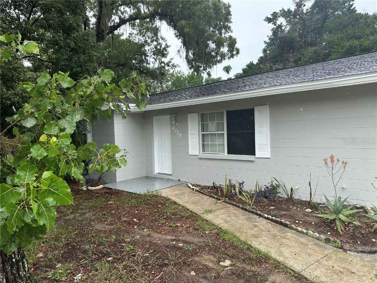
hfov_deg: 71.6
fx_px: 261
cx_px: 188
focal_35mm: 24
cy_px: 142
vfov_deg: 56.8
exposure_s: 1/962
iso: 80
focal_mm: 6.86
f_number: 1.78
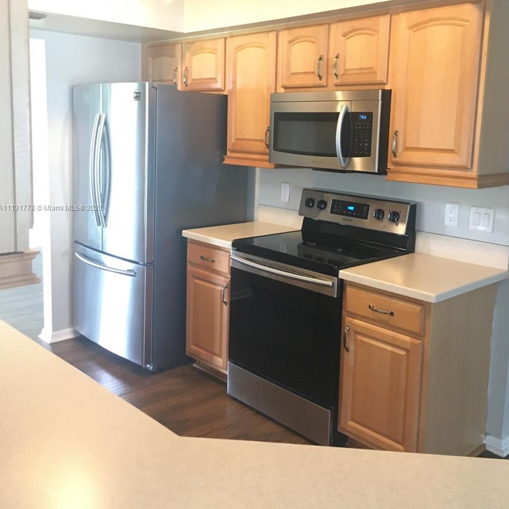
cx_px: 257
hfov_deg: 47.2
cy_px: 208
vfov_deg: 47.0
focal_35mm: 35
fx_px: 582
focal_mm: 4.15
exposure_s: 1/15
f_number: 2.2
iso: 200
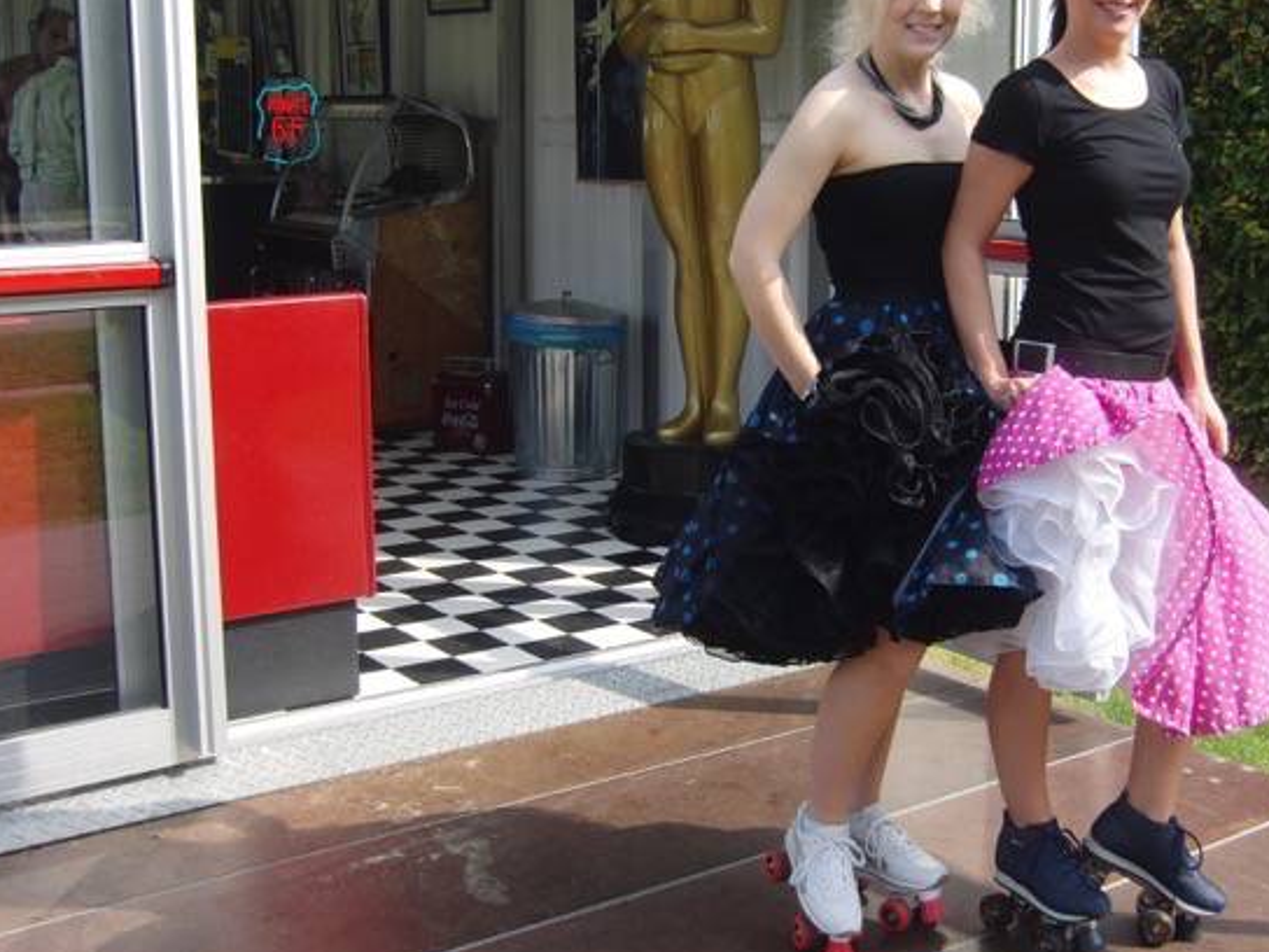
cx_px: 751
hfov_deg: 40.3
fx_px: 1723
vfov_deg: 30.9
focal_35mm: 47
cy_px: 432
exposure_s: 1/400
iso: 100
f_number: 3.6
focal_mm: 6.1
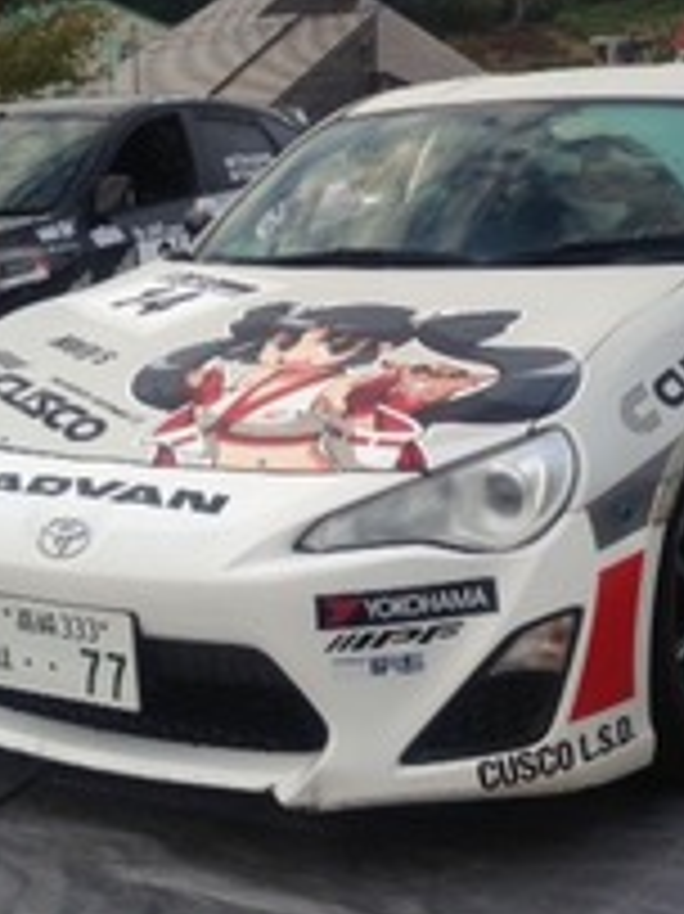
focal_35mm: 65
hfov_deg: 22.6
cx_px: 302
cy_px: 284
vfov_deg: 29.6
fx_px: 1714
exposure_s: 1/268
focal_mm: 4.13
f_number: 2.4
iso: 50
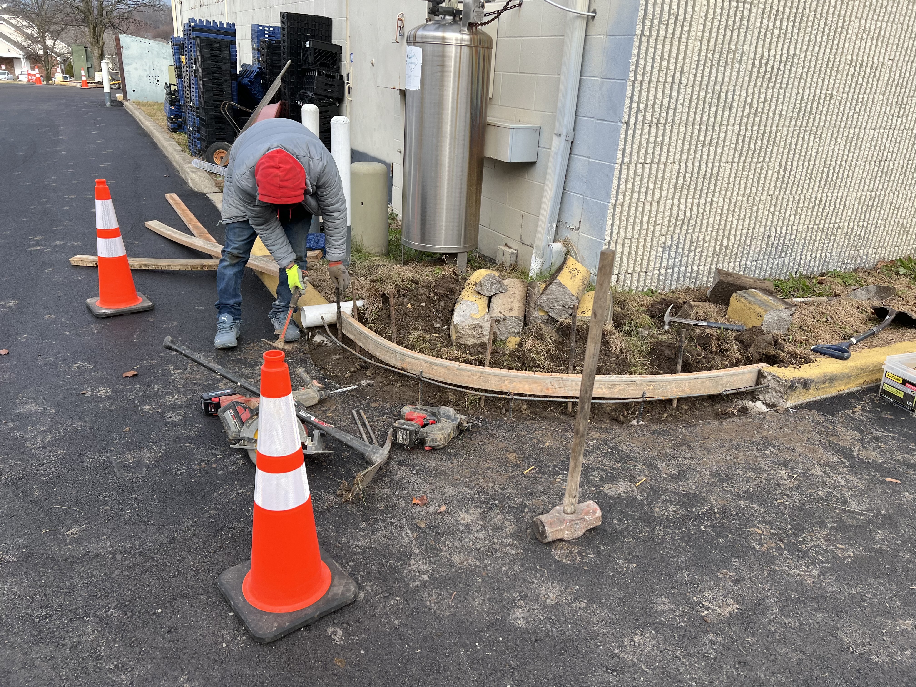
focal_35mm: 26
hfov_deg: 67.3
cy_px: 344
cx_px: 458
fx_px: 688
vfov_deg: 53.1
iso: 50
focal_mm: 5.7
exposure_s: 1/1511
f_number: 1.5
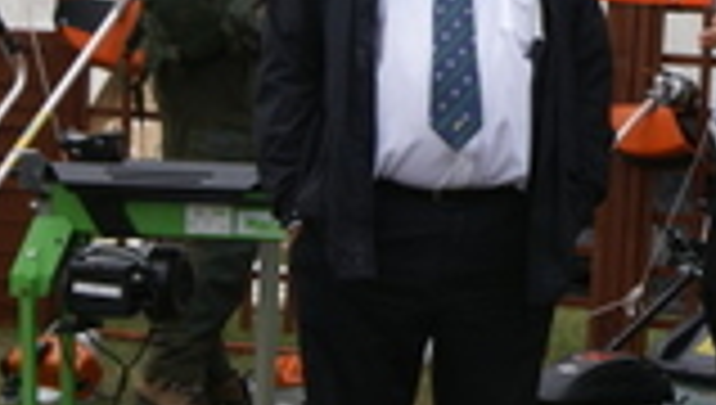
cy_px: 0
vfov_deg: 5.1
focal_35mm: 237
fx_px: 4506
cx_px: 693
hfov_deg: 9.0
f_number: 6.3
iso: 100
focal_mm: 60
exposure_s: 1/125
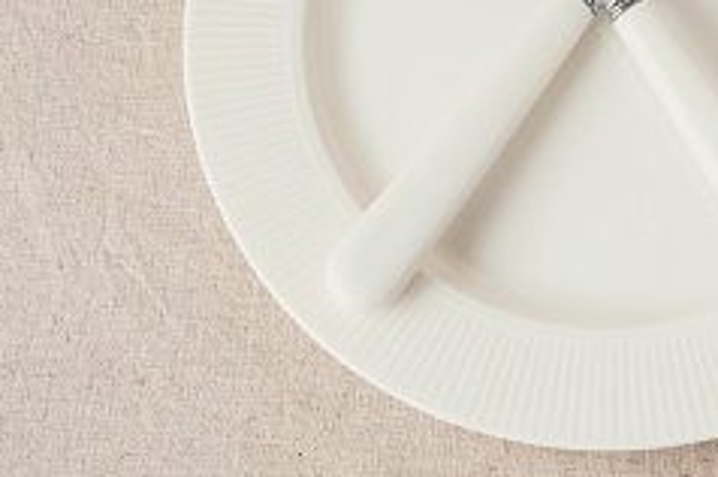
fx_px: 1793
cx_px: 602
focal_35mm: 90
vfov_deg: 14.9
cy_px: 29
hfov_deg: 22.3
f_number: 8
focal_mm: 27.7
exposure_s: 1/50
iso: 250
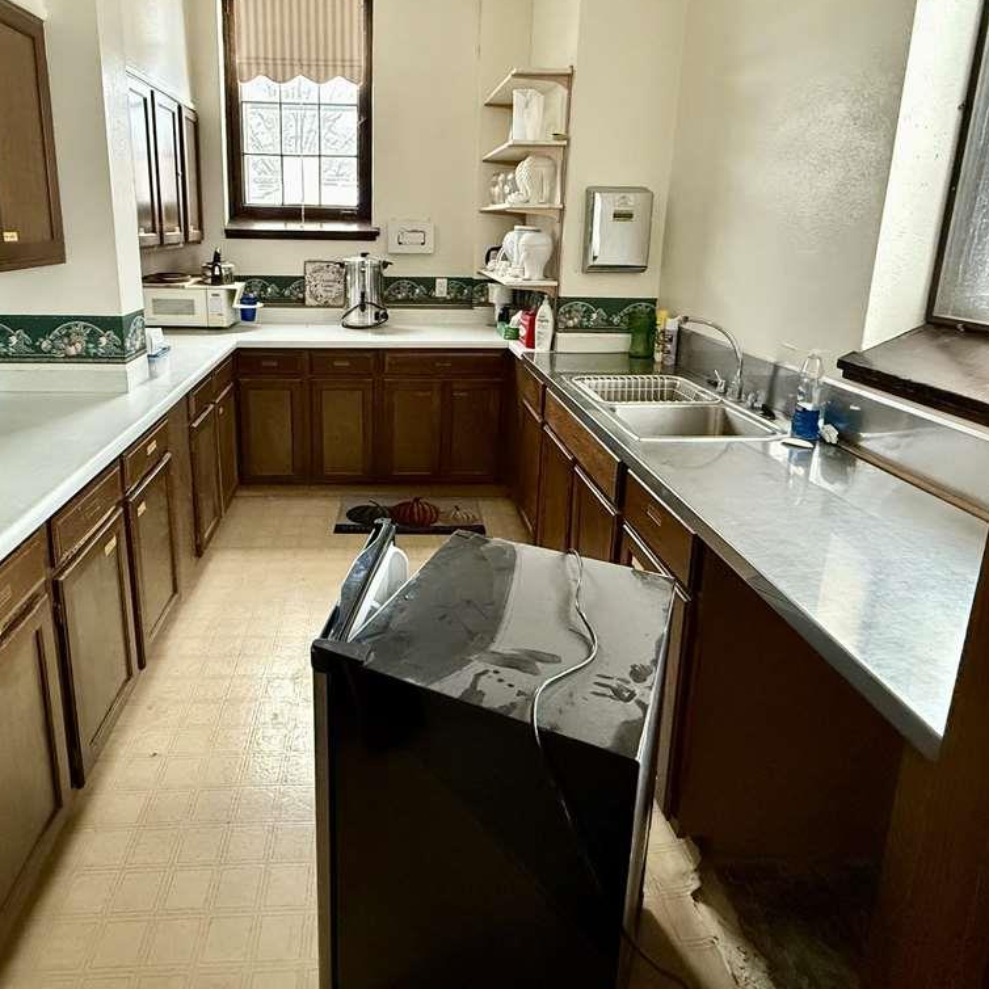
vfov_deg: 71.0
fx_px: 679
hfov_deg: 71.6
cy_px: 370
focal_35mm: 21
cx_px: 409
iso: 800
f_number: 2.2
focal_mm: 2.22
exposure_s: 1/60
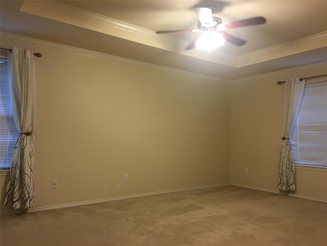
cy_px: 123
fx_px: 274
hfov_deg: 61.7
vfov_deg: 48.2
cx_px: 164
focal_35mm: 29
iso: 40
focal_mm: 4.15
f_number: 2.2
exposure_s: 1/15
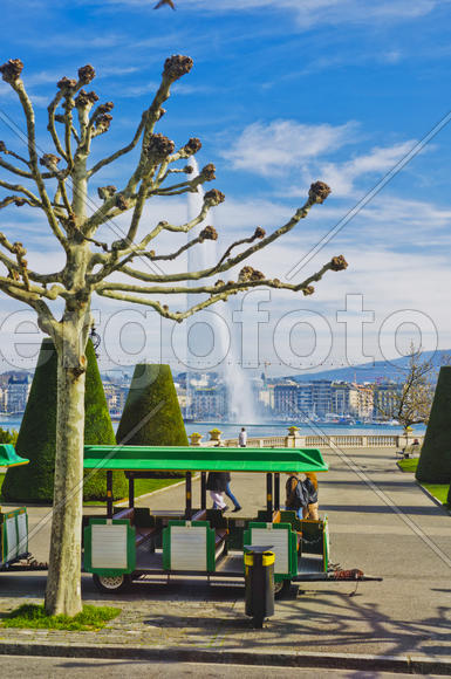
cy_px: 340
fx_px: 961
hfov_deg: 26.4
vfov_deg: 38.9
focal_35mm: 51
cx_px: 226
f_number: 8
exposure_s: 1/250
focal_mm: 34
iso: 100
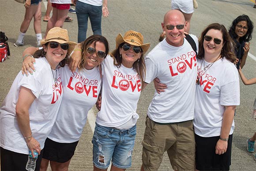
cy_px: 86
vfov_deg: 19.5
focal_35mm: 70
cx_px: 128
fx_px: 498
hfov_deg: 28.8
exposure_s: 1/1500
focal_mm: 70
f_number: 9.5
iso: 320
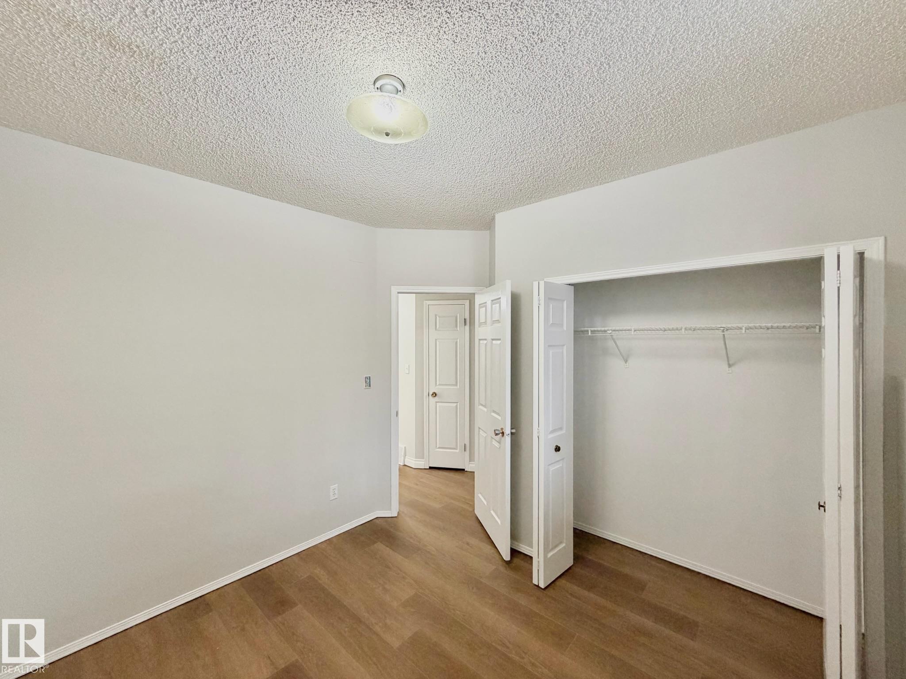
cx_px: 453
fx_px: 366
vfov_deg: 85.7
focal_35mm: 14
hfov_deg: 102.1
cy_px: 340
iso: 320
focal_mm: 2.22
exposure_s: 1/60
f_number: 2.2
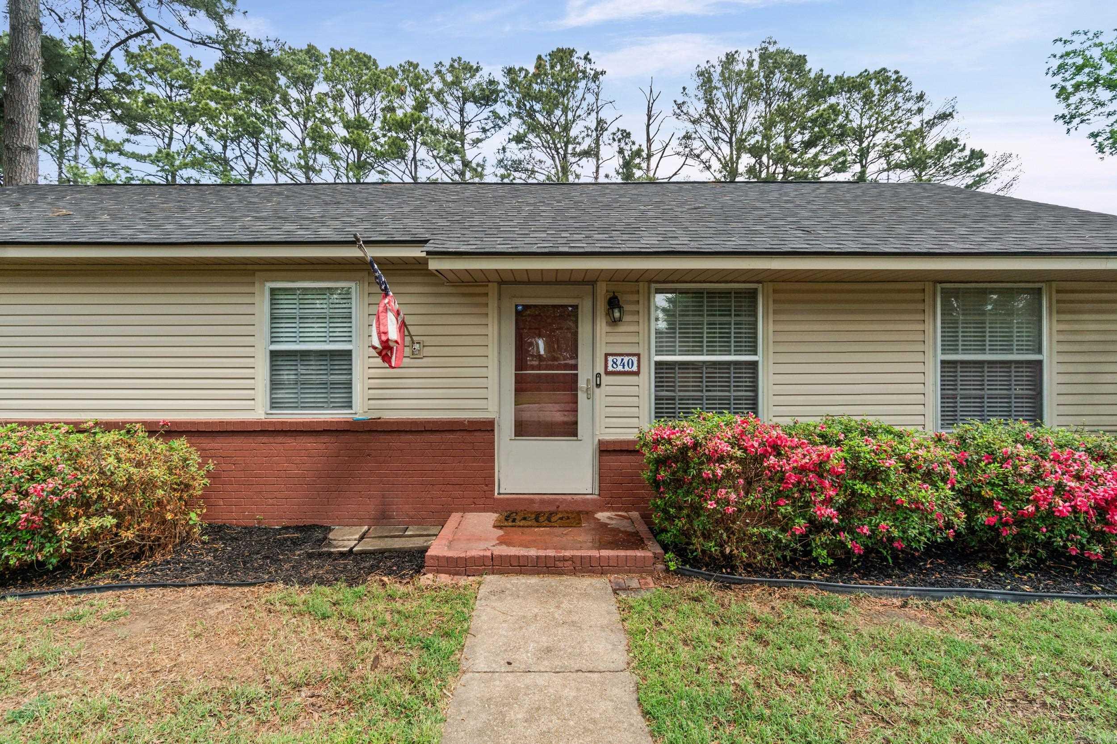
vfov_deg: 67.4
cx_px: 558
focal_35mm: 18
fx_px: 558
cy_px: 372
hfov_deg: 90.0
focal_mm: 12
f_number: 9
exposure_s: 1/100
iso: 250
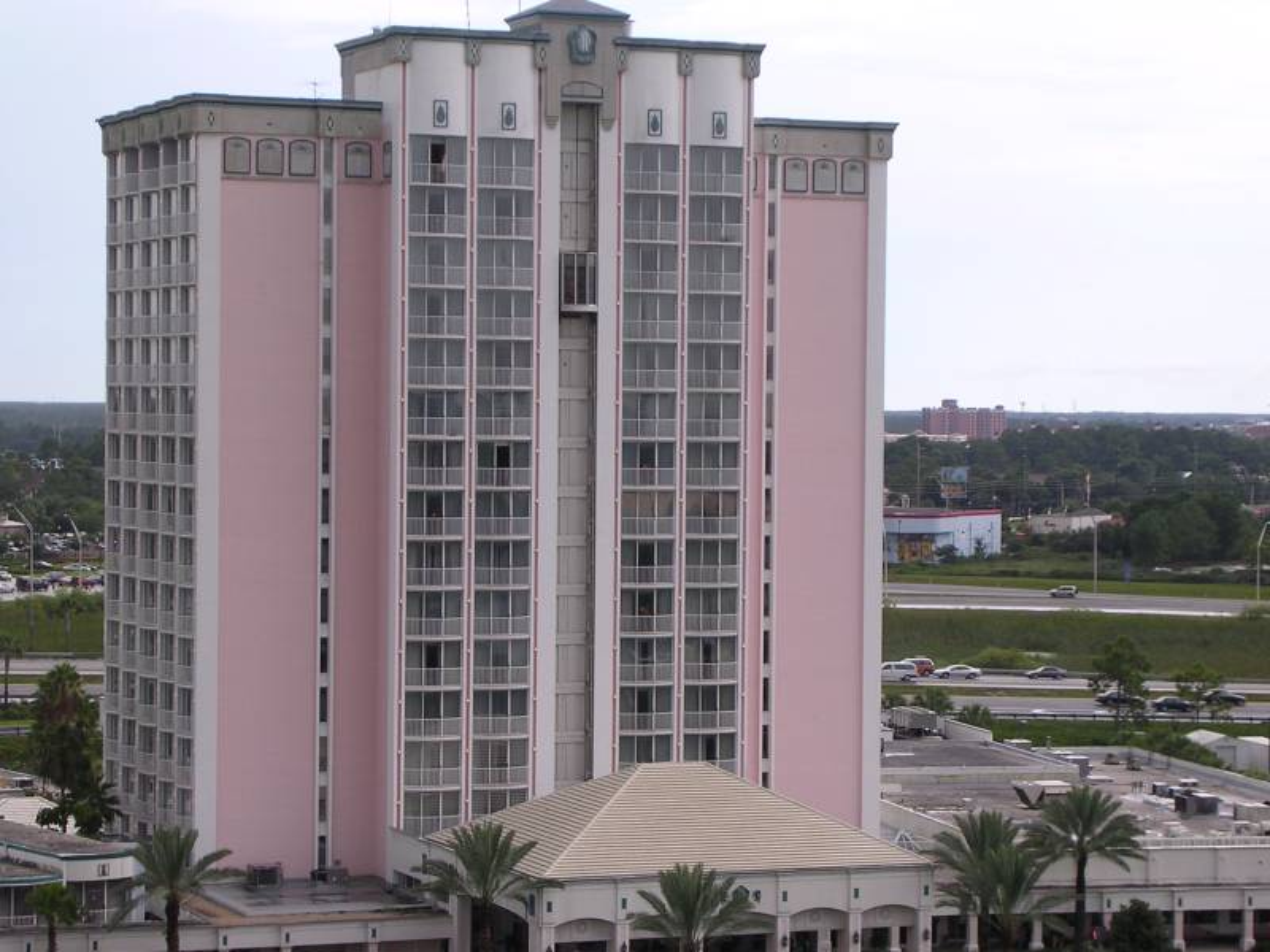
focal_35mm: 105
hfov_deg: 18.7
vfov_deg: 14.1
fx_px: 3852
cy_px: 476
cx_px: 635
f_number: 4.6
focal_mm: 15.9
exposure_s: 1/117
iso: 100
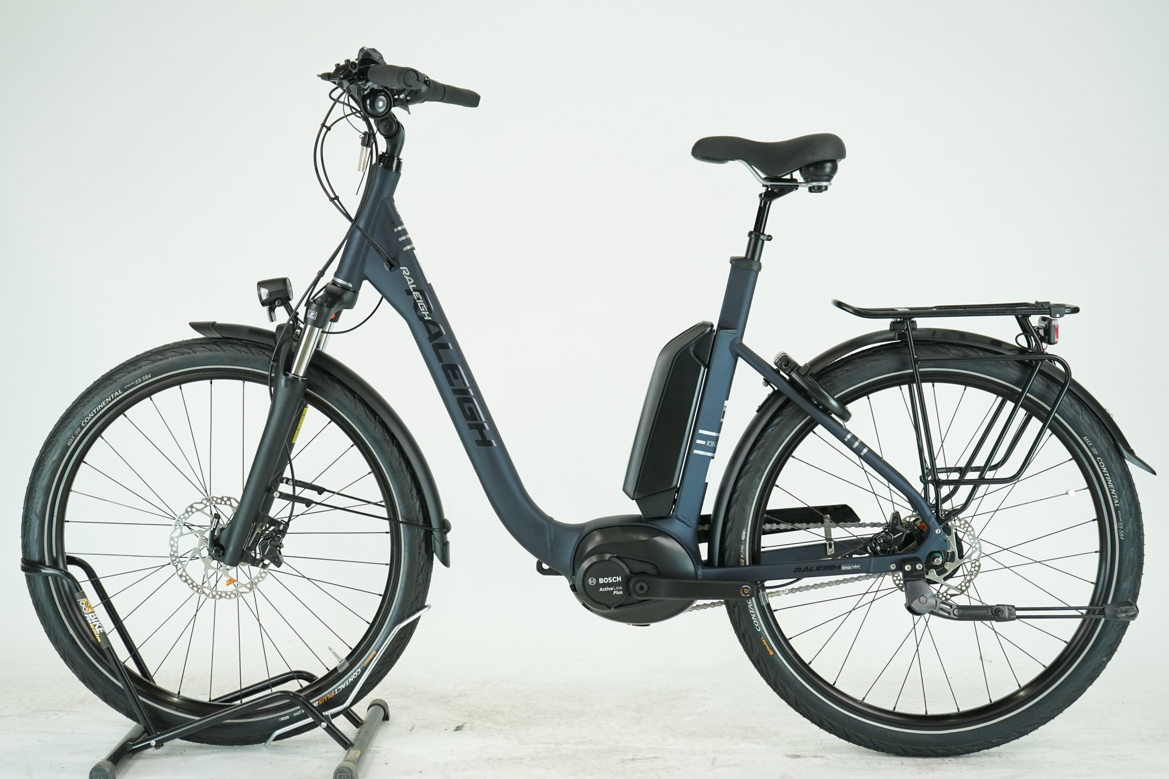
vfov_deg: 24.6
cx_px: 584
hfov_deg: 36.2
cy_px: 390
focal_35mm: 55
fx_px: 1786
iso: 1600
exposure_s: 1/200
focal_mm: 55
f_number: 5.6
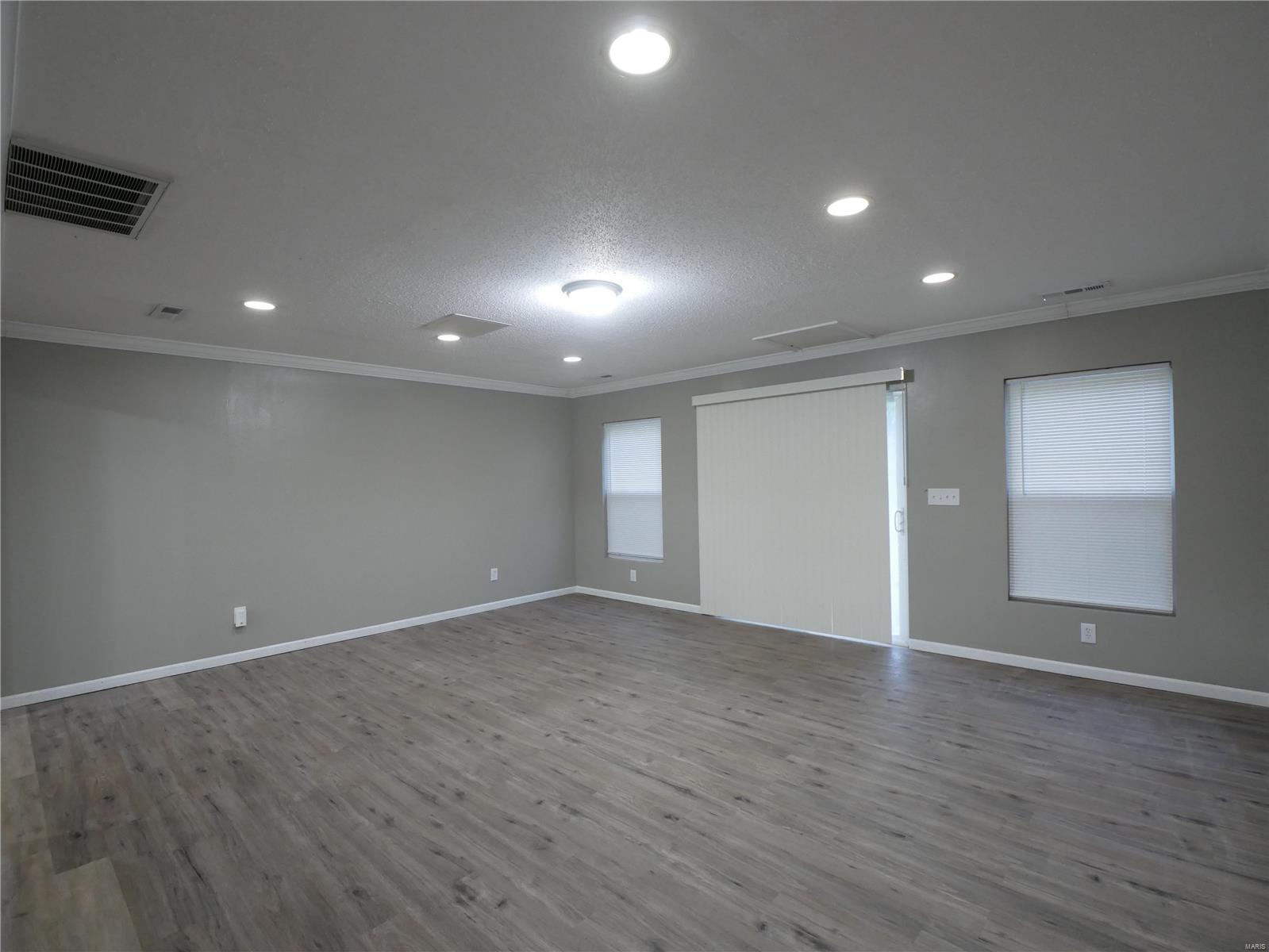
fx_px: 587
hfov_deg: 94.5
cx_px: 634
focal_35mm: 16
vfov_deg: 78.1
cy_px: 476
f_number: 2.8
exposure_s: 1/60
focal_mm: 8
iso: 1250
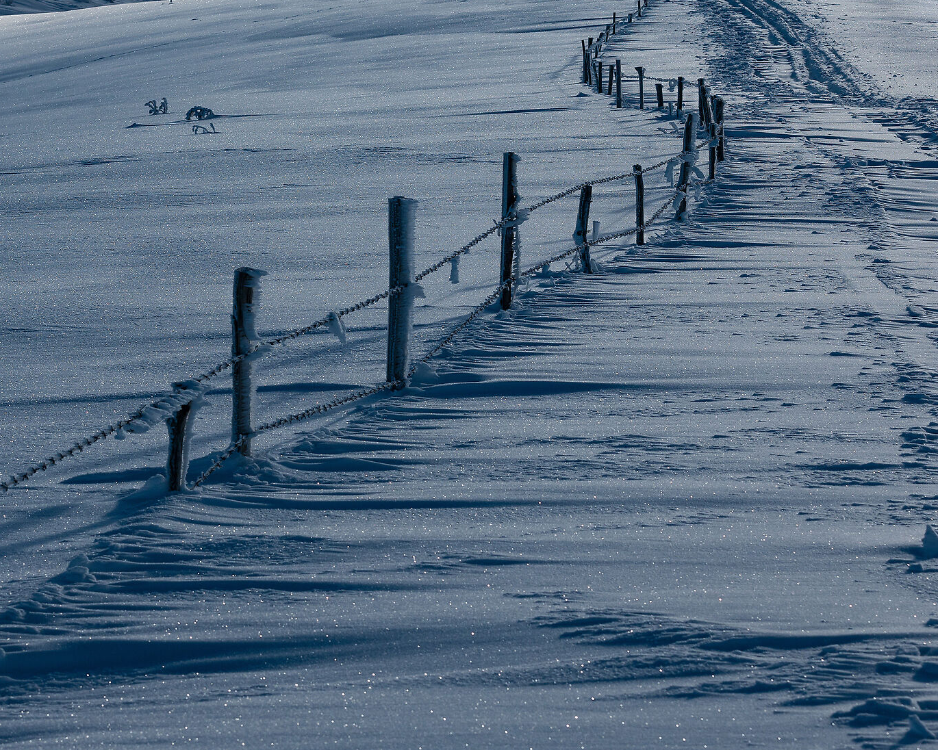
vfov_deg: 13.3
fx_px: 3193
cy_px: 81
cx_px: 493
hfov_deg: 16.7
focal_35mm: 115
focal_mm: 70
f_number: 8
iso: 200
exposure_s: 1/2000
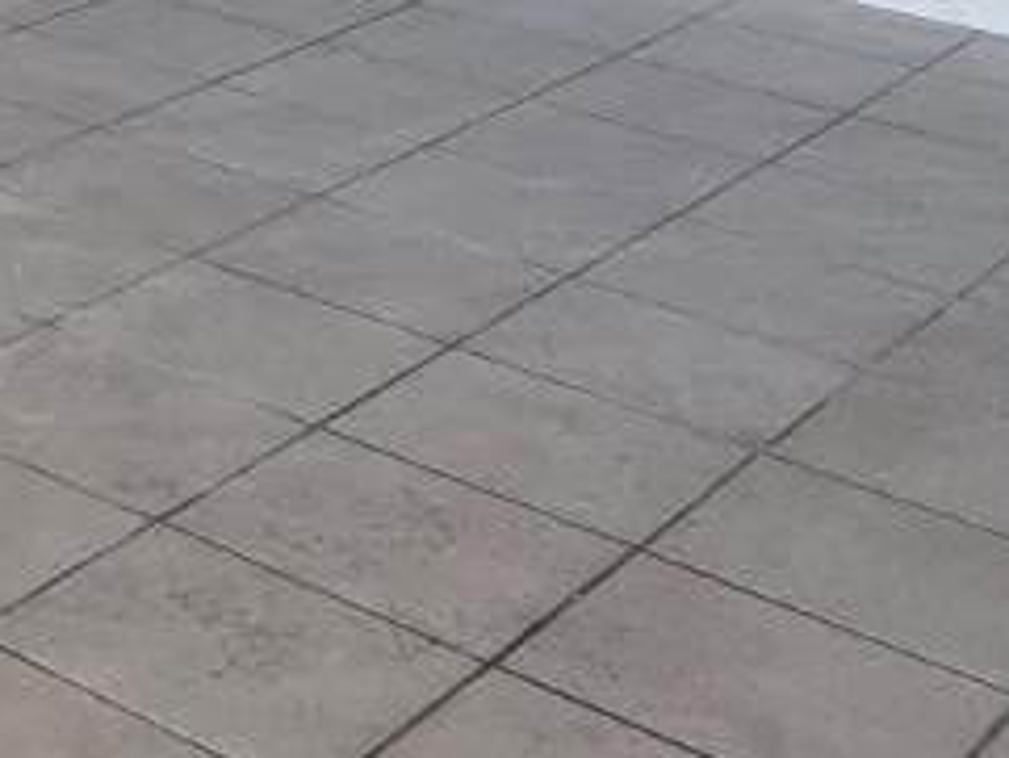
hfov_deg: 19.0
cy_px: -530
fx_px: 2362
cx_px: -758
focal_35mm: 81
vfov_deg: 16.0
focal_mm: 2.2
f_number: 2.2
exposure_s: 1/60
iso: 500
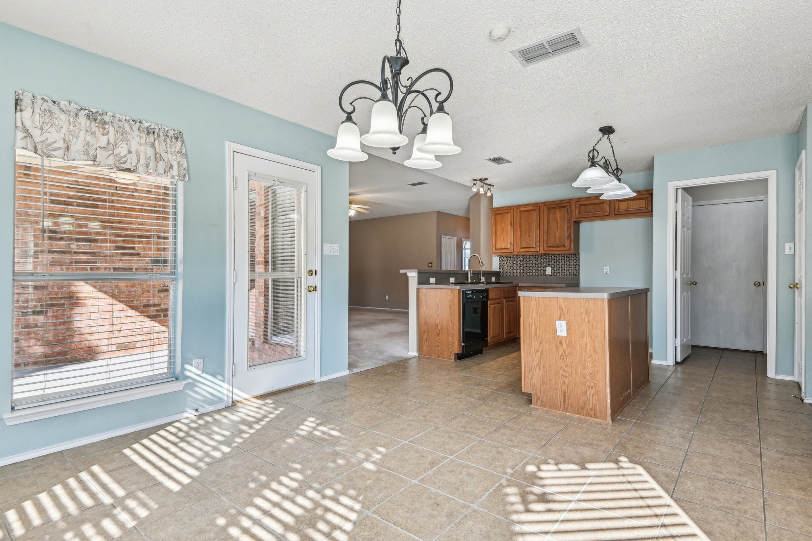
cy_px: 270
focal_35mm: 18
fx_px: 406
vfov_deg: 67.4
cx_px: 406
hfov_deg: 90.0
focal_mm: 18
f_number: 8
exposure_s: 1/20
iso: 400
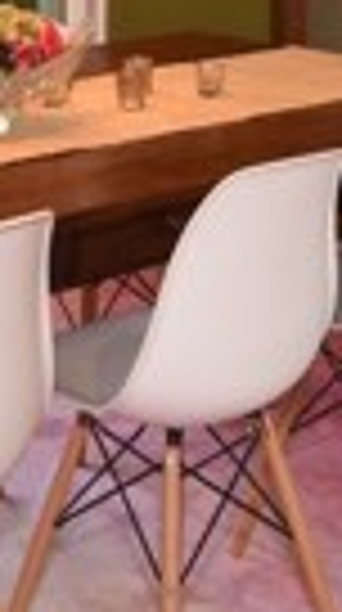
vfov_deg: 21.4
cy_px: -212
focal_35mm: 89
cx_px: 90
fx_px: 1442
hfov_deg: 13.5
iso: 320
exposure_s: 1/4
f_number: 14
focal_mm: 12
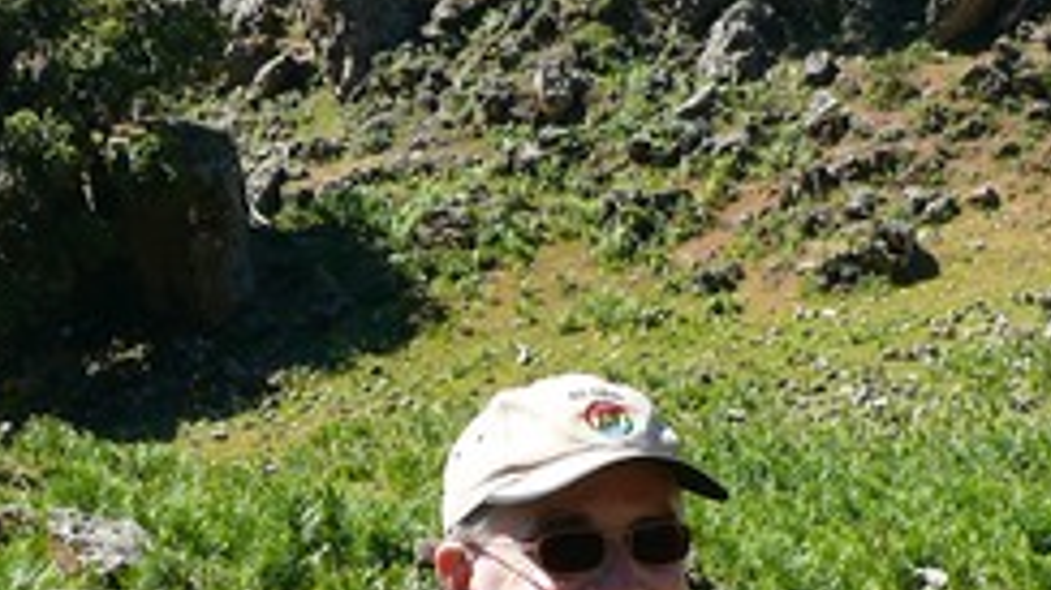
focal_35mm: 117
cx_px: 560
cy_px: 900
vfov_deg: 10.0
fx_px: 3259
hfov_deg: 18.3
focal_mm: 7.4
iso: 100
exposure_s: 1/160
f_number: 4
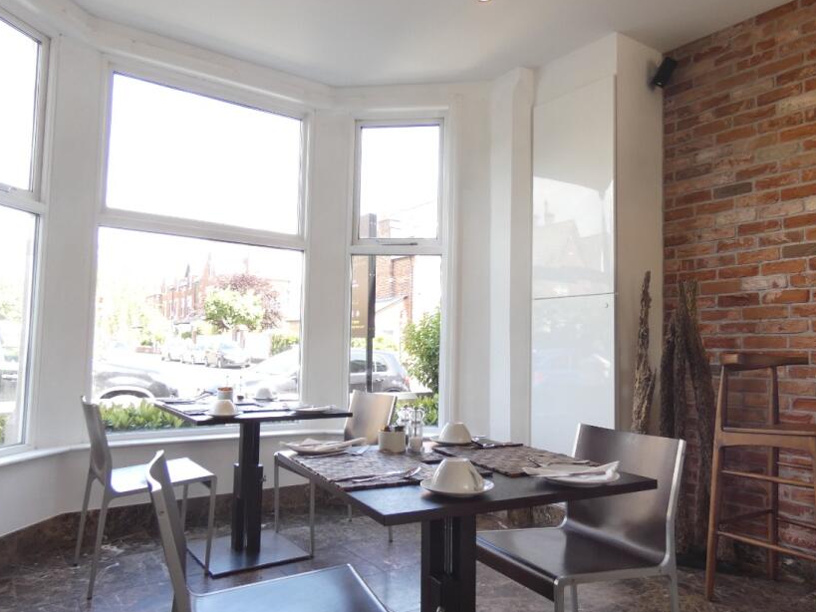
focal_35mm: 25
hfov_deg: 69.4
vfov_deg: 54.8
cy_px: 324
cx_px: 400
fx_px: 589
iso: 100
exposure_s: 1/60
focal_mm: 3.6
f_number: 2.8
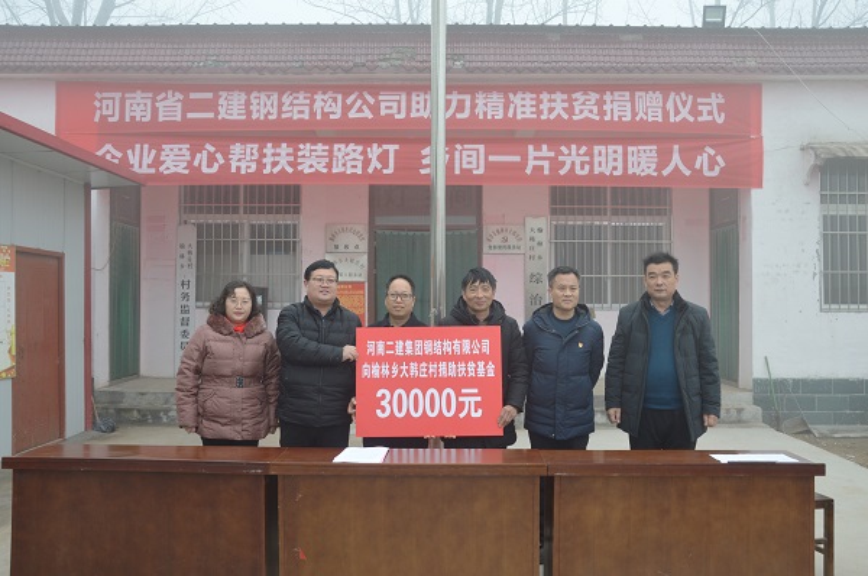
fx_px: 758
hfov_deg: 59.6
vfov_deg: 41.6
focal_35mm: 32
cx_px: 434
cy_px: 288
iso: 160
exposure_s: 1/125
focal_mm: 21
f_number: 5.6
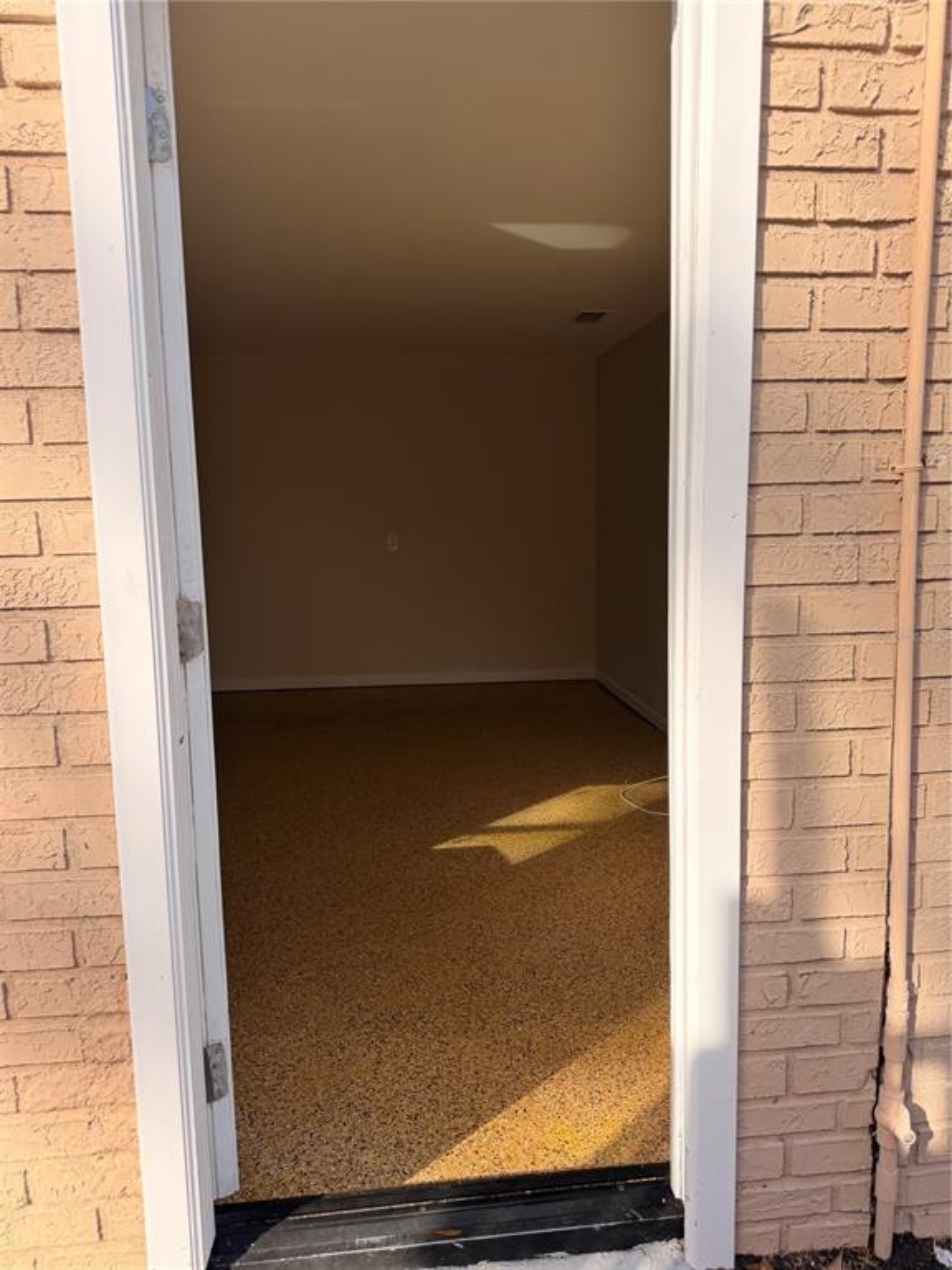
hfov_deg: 56.8
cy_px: 635
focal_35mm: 24
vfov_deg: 71.6
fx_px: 880
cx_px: 476
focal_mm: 6.76
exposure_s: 1/2370
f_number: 1.78
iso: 100
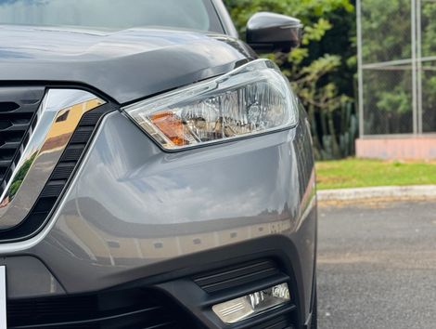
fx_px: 606
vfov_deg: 30.3
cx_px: 218
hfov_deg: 39.6
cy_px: 164
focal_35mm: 48
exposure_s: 1/1560
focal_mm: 6.76
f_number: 1.78
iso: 64
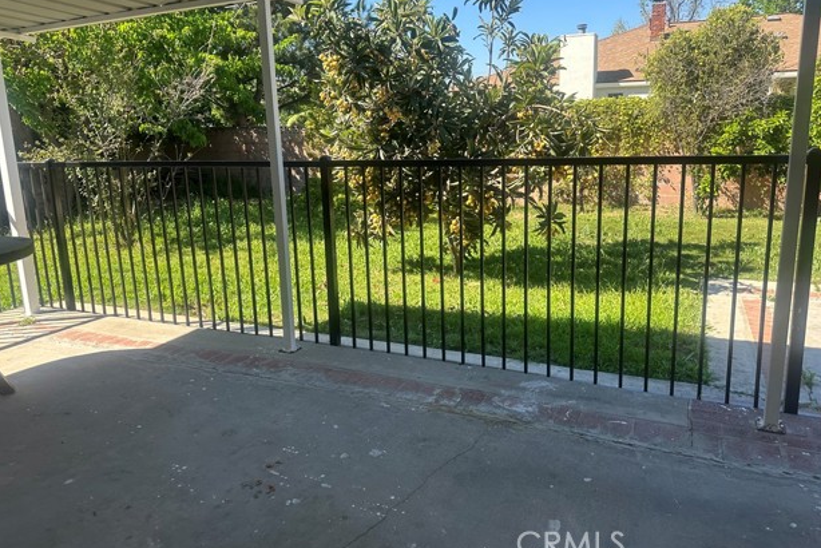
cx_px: 404
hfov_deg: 69.4
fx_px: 593
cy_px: 242
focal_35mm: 26
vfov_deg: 49.5
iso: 80
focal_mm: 6.86
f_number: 1.78
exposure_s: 1/1289
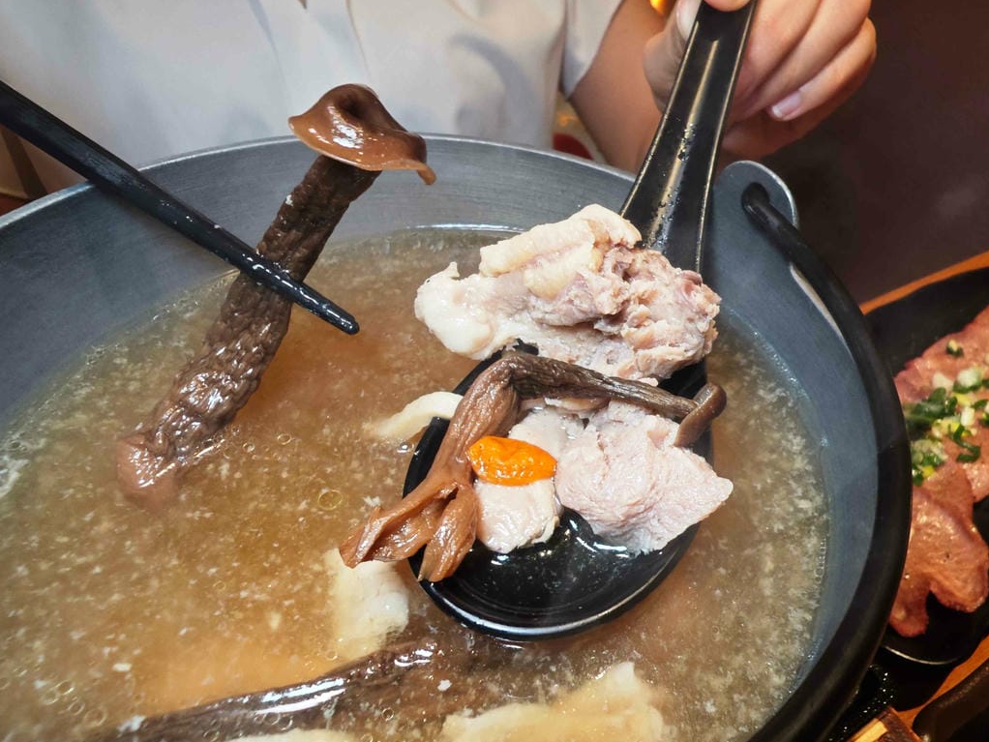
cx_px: 511
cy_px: 395
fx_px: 772
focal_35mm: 27
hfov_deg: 65.3
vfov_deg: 51.3
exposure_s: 1/60
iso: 100
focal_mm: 2.03
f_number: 1.8
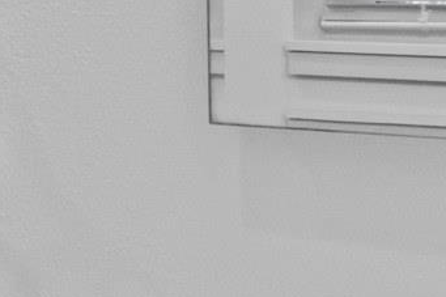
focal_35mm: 110
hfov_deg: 13.4
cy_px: 11
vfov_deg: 12.3
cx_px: -637
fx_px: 1362
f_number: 10
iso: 1600
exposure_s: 1/6
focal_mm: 10
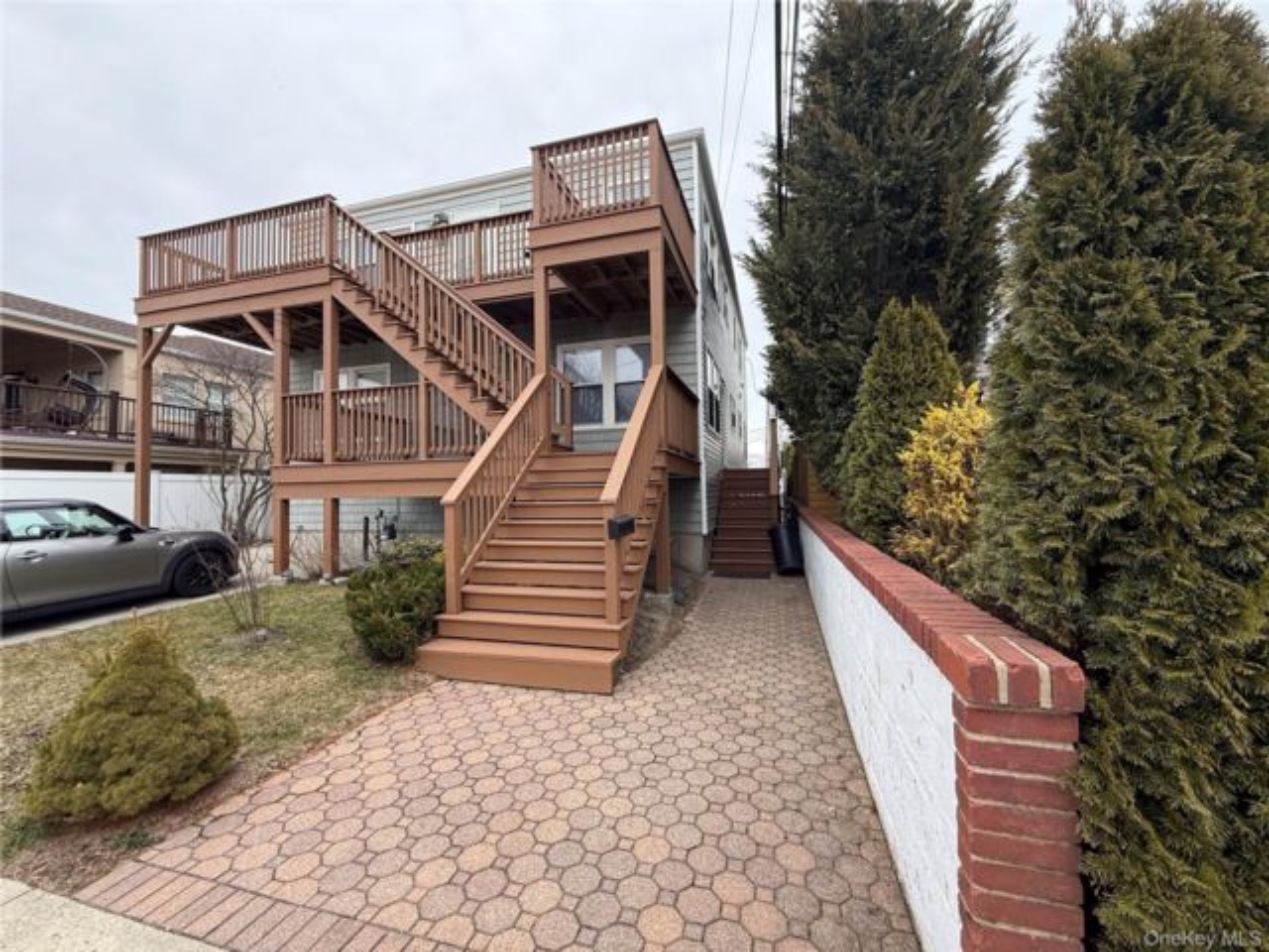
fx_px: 513
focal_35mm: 14
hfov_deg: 102.1
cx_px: 634
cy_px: 476
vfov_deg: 85.7
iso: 64
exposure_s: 1/365
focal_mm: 2.22
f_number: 2.2
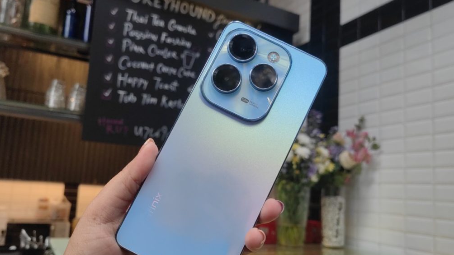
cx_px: 231
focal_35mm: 30
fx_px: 361
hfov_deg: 64.3
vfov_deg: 38.9
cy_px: 143
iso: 125
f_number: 1.8
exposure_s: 1/100
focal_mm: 5.54
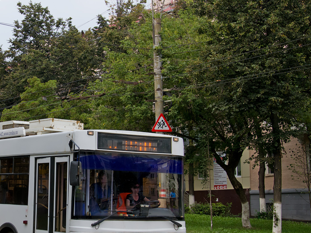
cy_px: 132
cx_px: 43
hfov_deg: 23.9
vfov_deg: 18.4
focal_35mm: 80
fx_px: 719
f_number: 6.3
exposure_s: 1/800
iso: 400
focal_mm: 32
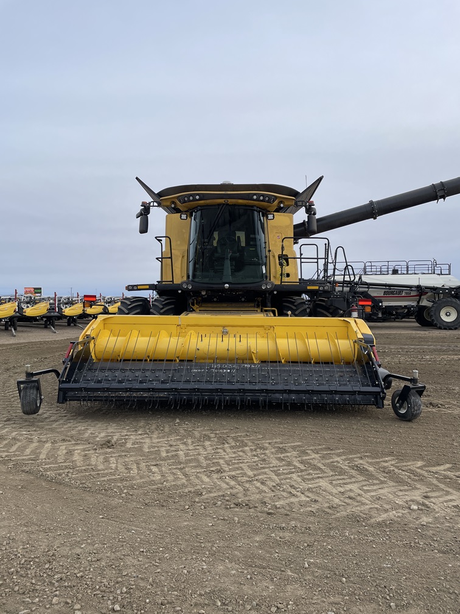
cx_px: 230
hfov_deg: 53.1
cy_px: 307
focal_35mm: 26
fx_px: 461
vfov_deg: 67.3
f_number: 1.6
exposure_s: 1/1473
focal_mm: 4.2
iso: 32
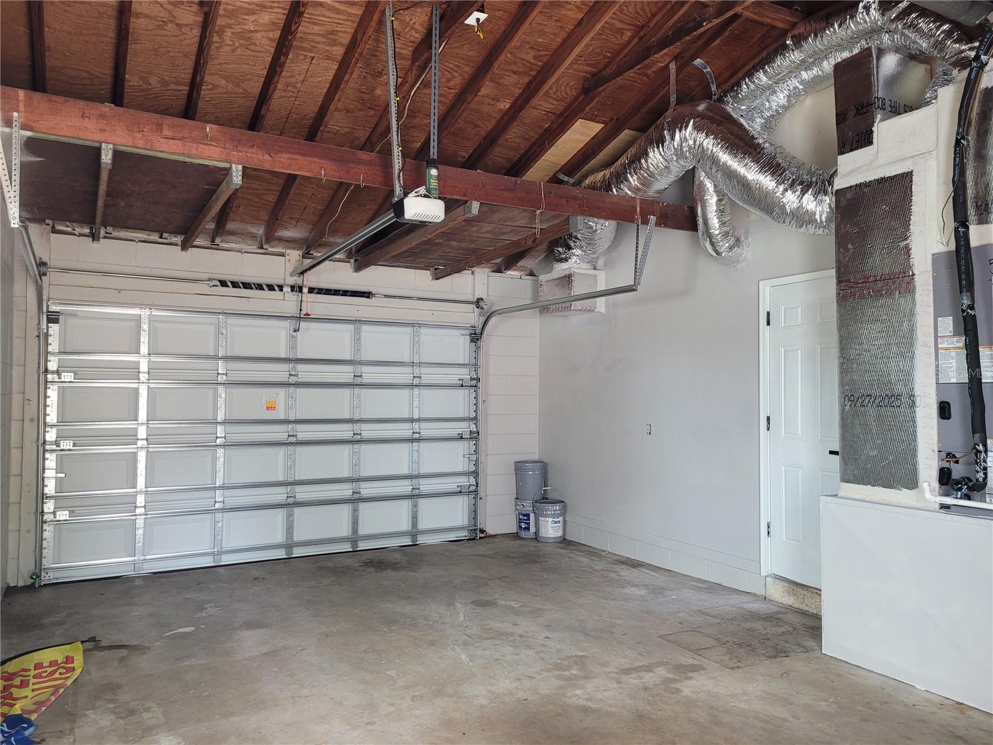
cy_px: 372
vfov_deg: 53.1
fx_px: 746
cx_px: 496
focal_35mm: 26
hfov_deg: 67.3
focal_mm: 5.4
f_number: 1.8
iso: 250
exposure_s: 1/60
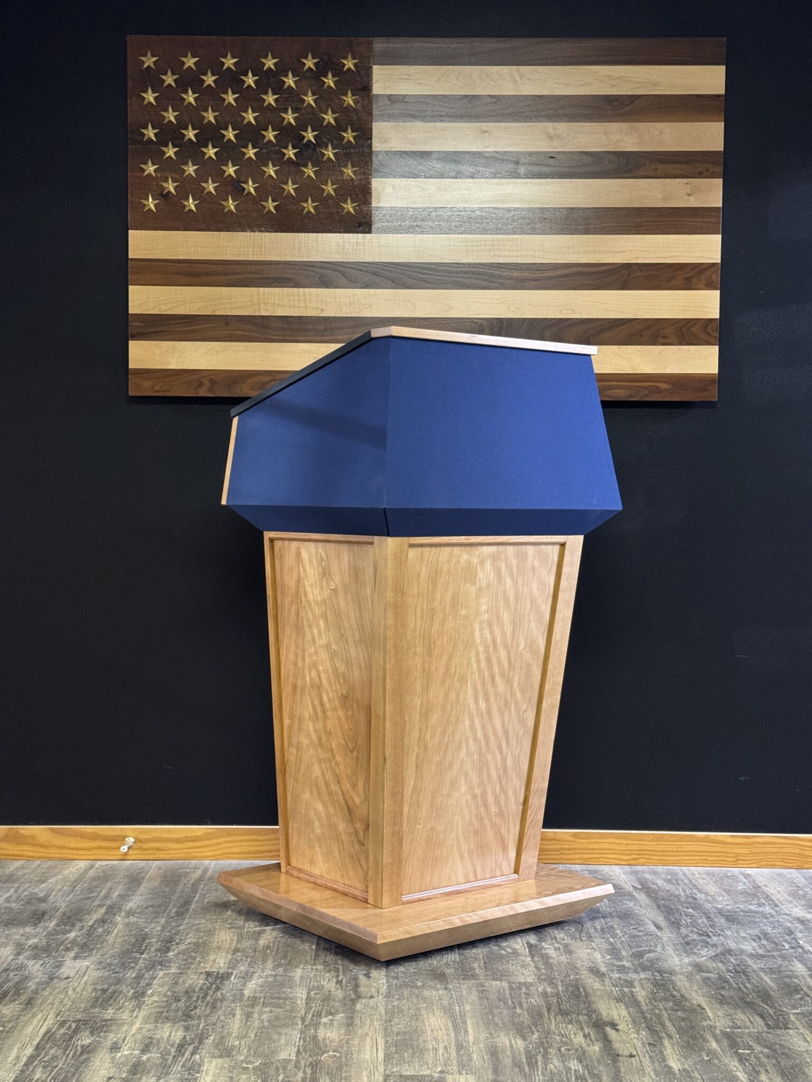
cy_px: 541
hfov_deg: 30.3
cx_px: 406
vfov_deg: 39.7
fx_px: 1501
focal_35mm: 48
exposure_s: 1/40
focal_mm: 6.76
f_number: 1.78
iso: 320
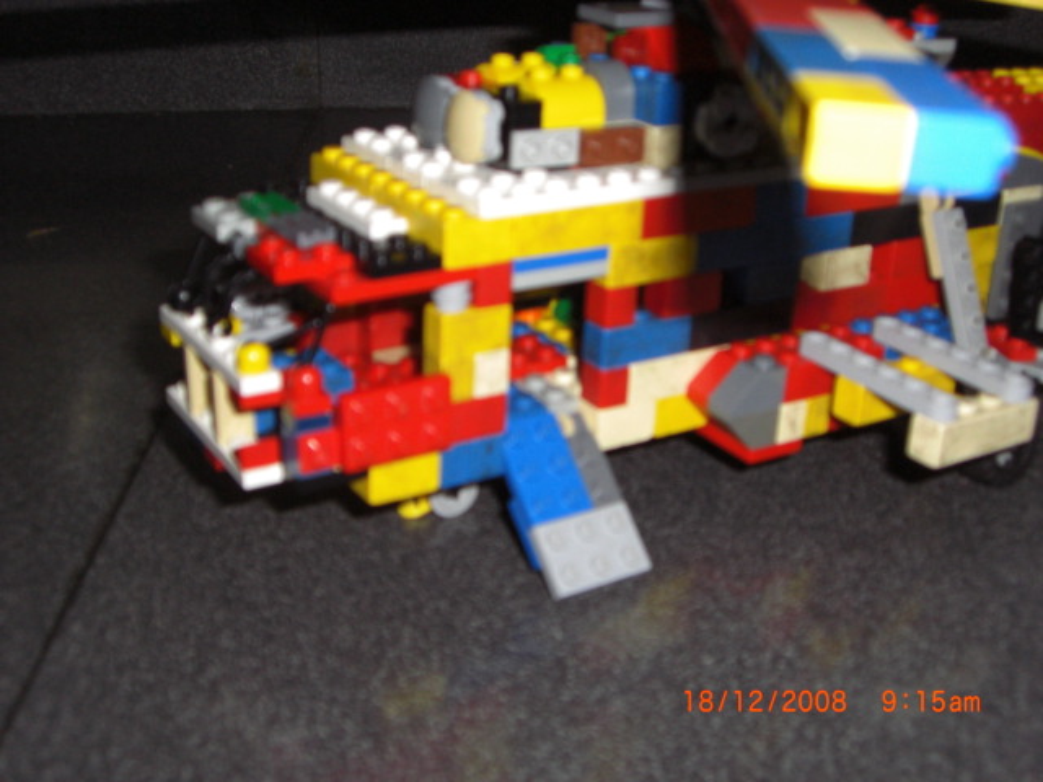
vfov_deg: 30.9
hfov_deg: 40.4
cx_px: 522
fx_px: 1416
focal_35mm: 47
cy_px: 391
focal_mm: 7.6
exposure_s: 1/60
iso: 200
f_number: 3
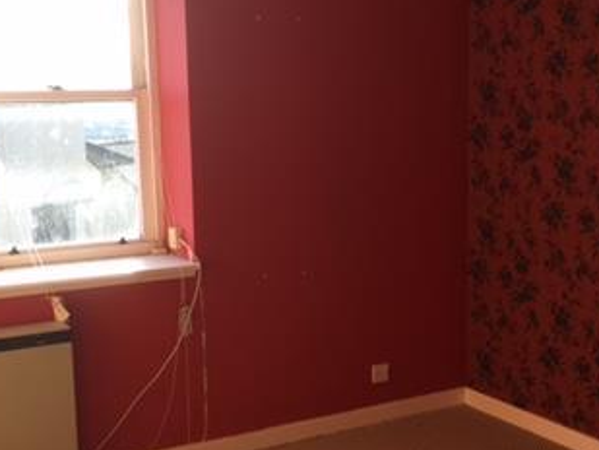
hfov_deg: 32.0
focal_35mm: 60
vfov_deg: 24.4
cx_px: 378
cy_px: 272
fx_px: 1039
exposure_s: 1/124
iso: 32
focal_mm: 4.15
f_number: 2.2
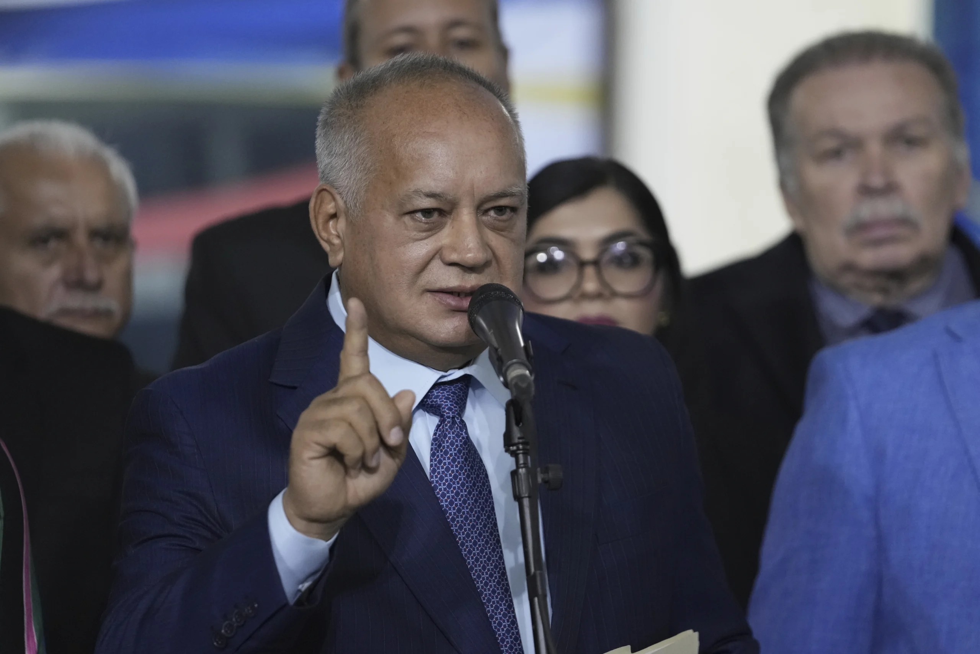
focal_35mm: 200
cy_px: 327
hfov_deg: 10.3
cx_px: 490
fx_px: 5445
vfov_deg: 6.9
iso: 3200
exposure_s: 1/200
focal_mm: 200
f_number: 2.8
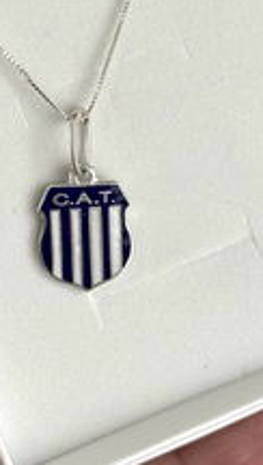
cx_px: 114
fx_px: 1594
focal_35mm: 129
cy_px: 132
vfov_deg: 16.6
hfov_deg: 9.4
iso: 64
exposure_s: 1/100
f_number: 1.78
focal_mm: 6.76
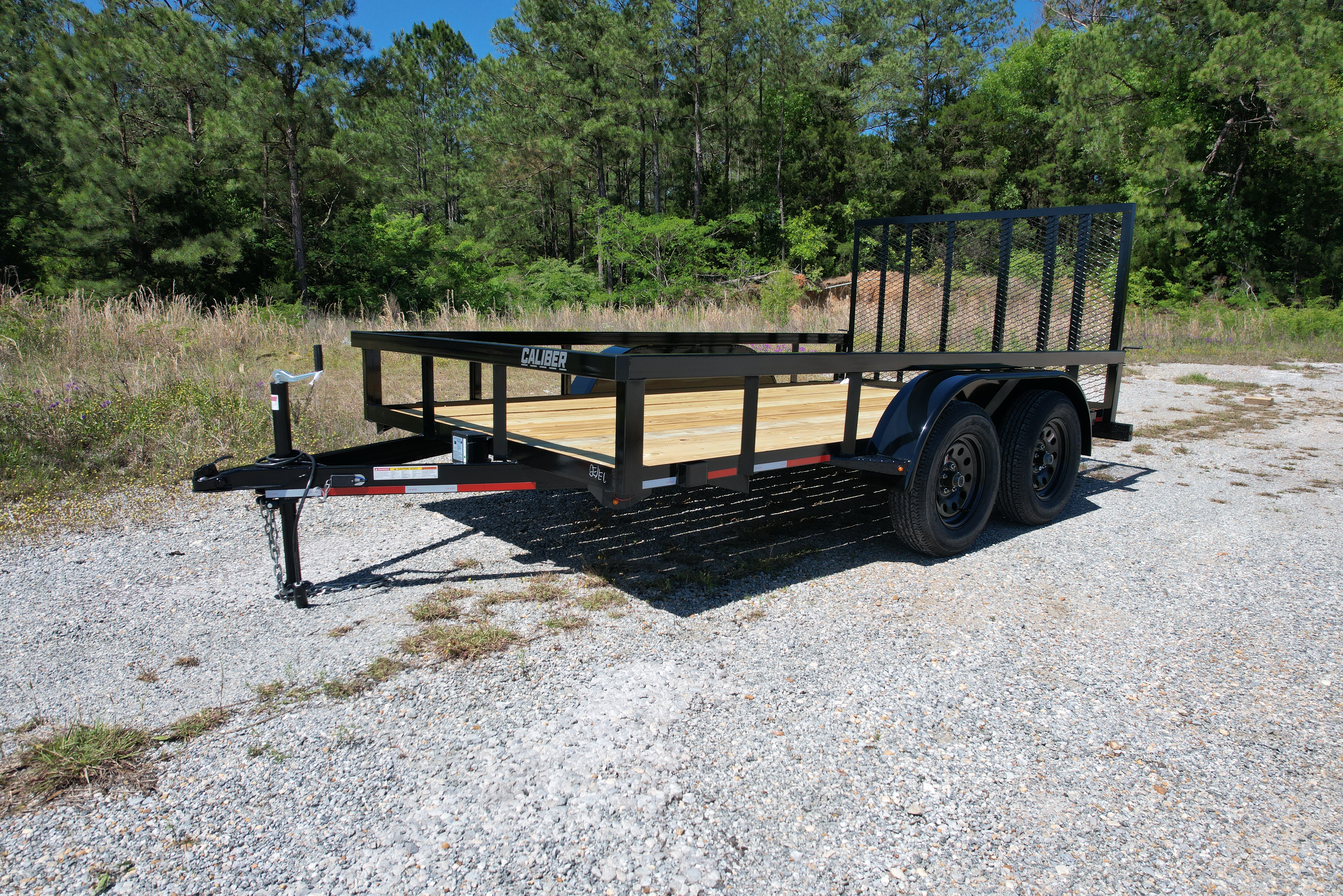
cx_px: 672
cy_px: 448
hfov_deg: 78.6
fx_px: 821
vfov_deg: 57.2
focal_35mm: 22
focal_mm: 8.38
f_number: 2.8
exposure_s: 1/2000
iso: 100
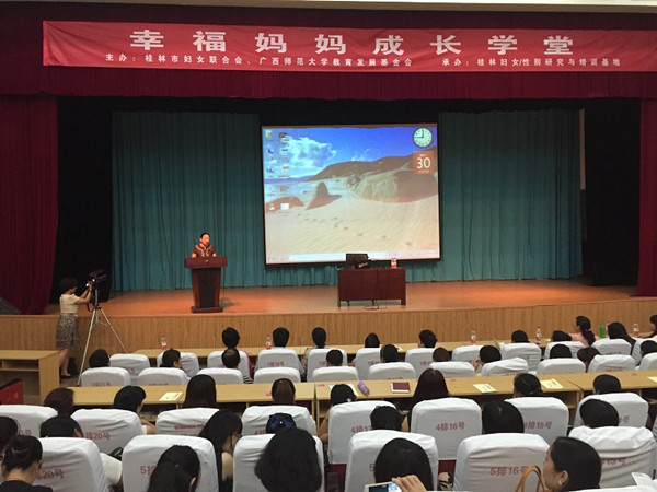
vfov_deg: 48.2
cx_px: 328
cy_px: 246
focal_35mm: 29
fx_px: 550
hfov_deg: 61.7
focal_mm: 4.15
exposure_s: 1/24
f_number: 2.2
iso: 250
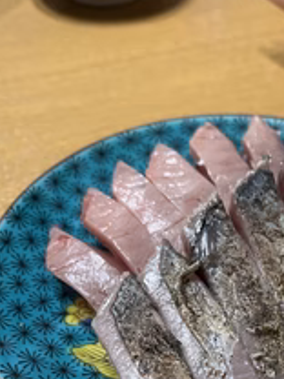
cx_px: 244
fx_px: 547
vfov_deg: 36.6
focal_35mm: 50
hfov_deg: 28.2
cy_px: 315
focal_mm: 5.1
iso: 160
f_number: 1.6
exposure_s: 1/60
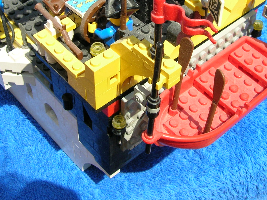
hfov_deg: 31.7
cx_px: 133
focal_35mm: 61
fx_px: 471
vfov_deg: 23.6
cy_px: 34
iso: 50
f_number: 4.9
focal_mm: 5.7
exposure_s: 1/270
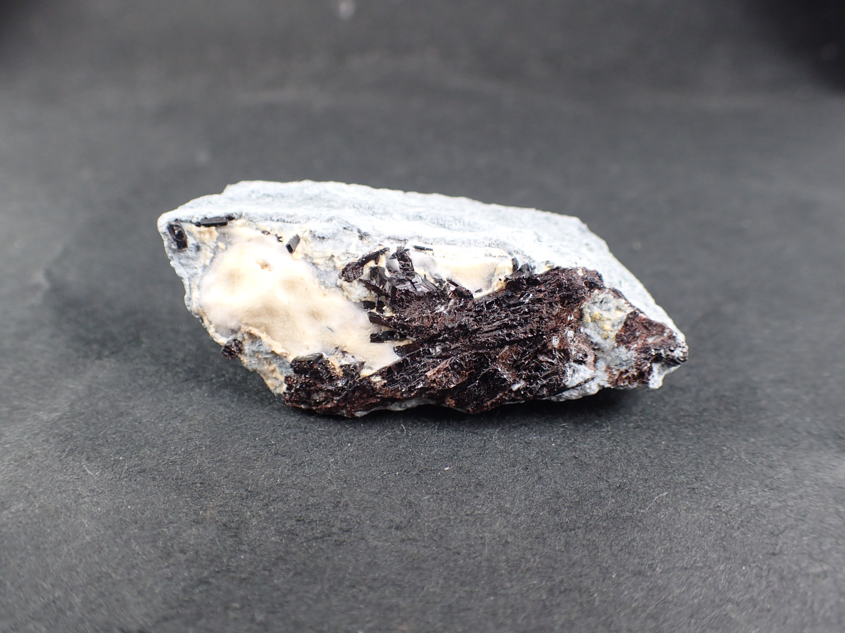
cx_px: 422
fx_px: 732
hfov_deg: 60.0
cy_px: 316
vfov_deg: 46.8
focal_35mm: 30
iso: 160
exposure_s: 1/125
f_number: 2.3
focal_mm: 5.5
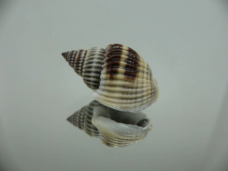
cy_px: 86
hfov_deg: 52.6
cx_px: 114
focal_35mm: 35
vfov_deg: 40.7
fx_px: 231
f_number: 2.8
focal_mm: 4.6
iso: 200
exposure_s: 1/60
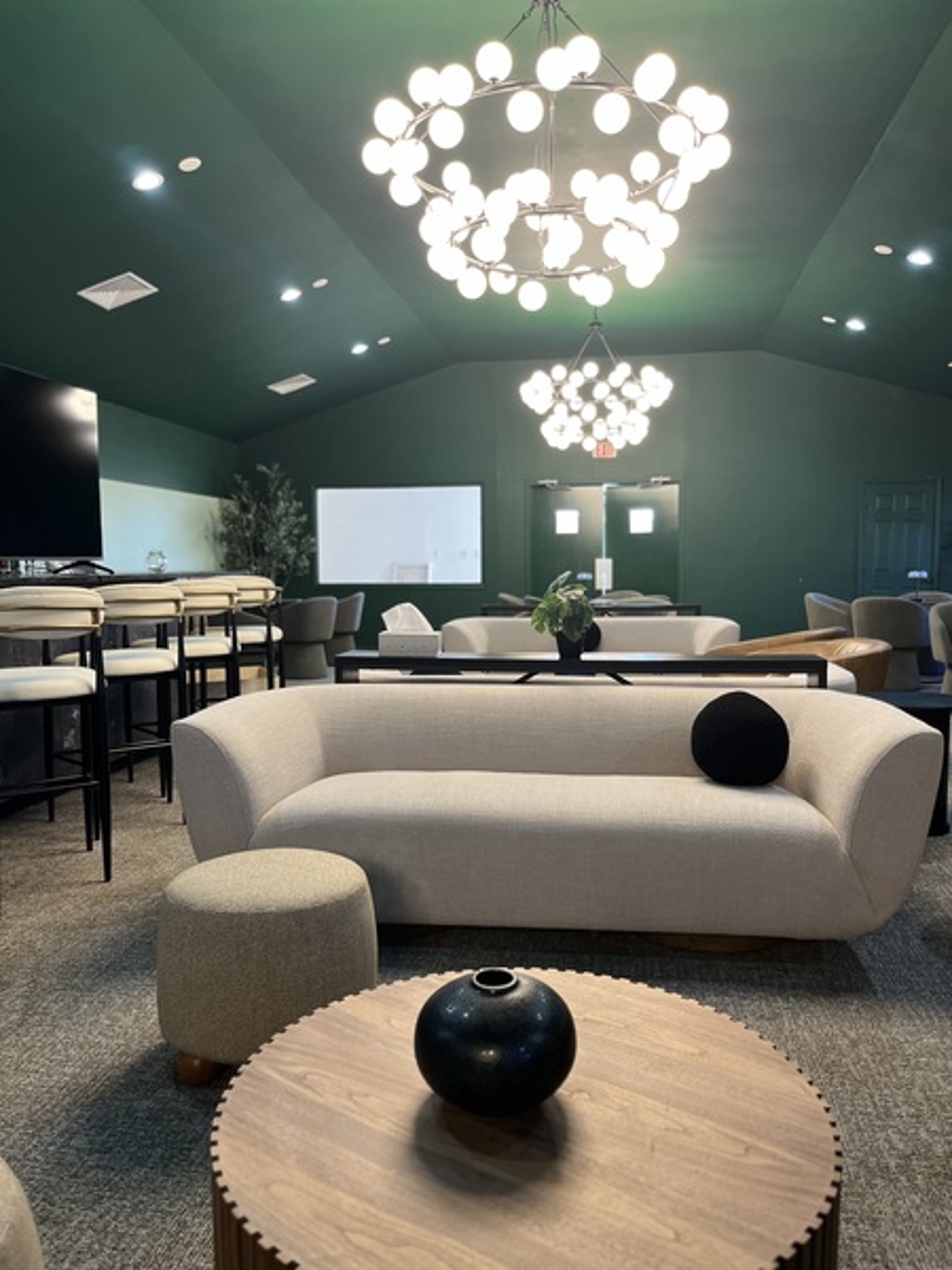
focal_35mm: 26
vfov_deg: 67.3
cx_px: 476
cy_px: 635
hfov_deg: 53.1
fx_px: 953
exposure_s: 1/60
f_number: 1.6
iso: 125
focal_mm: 5.1
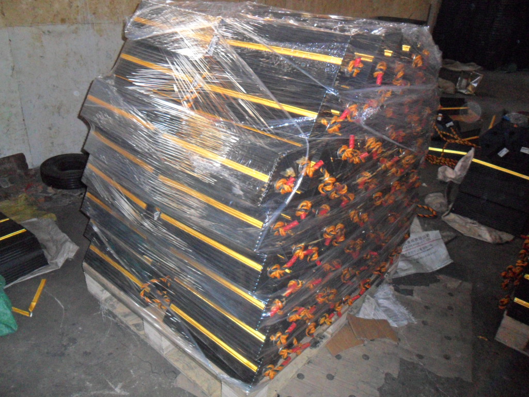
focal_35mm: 27
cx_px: 264
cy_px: 198
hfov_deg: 65.3
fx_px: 413
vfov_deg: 51.4
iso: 400
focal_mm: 4.9
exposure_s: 1/15
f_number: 3.5
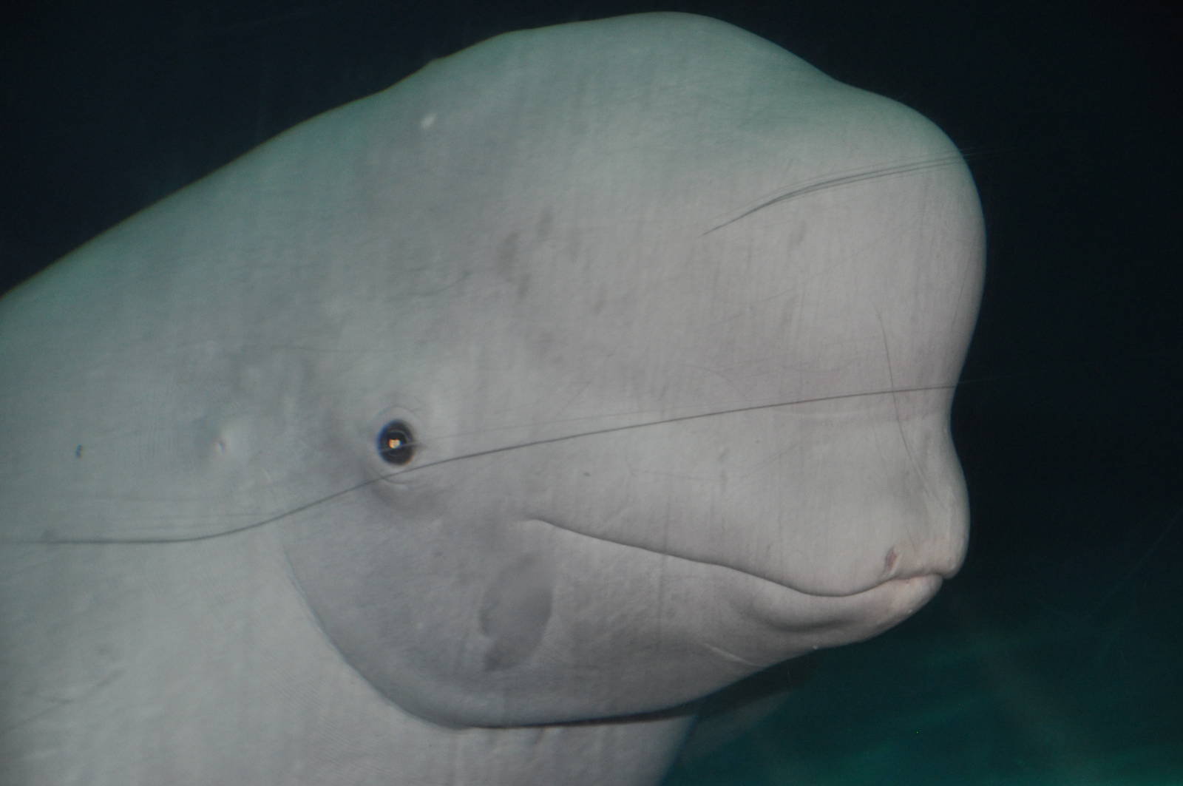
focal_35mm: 112
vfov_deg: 12.1
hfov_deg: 18.2
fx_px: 3693
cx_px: 592
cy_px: 393
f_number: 5.3
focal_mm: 75
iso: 800
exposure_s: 1/60
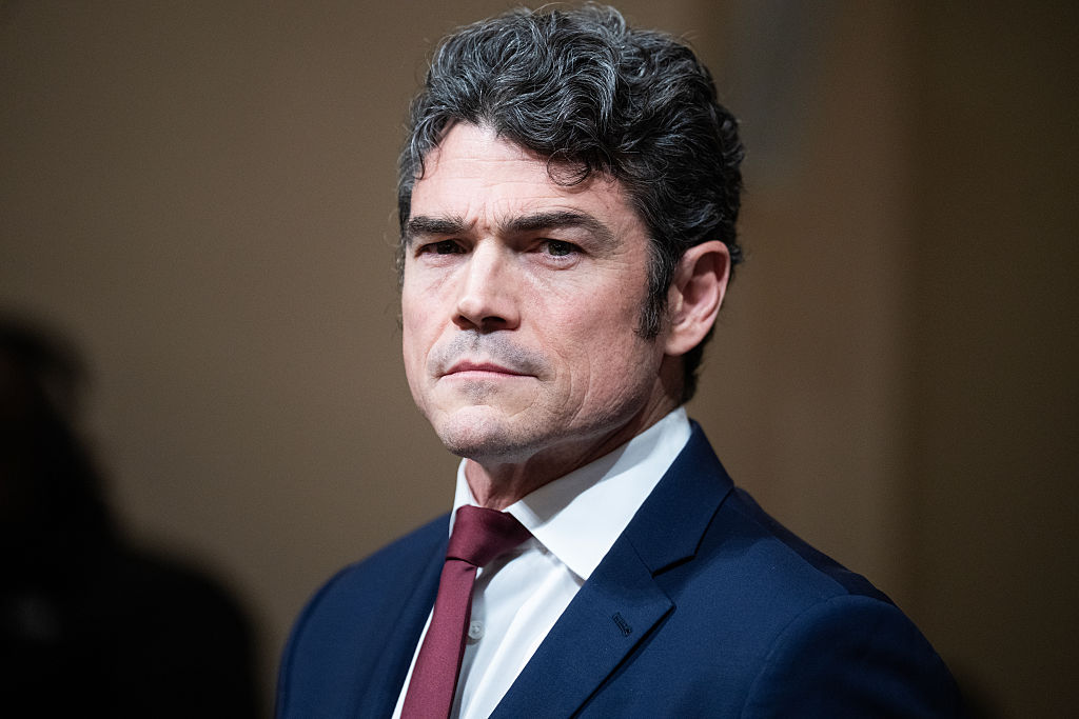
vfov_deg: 6.9
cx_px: 540
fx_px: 5995
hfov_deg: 10.3
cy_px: 360
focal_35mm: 200
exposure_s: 1/800
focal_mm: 200
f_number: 2.8
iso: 3200
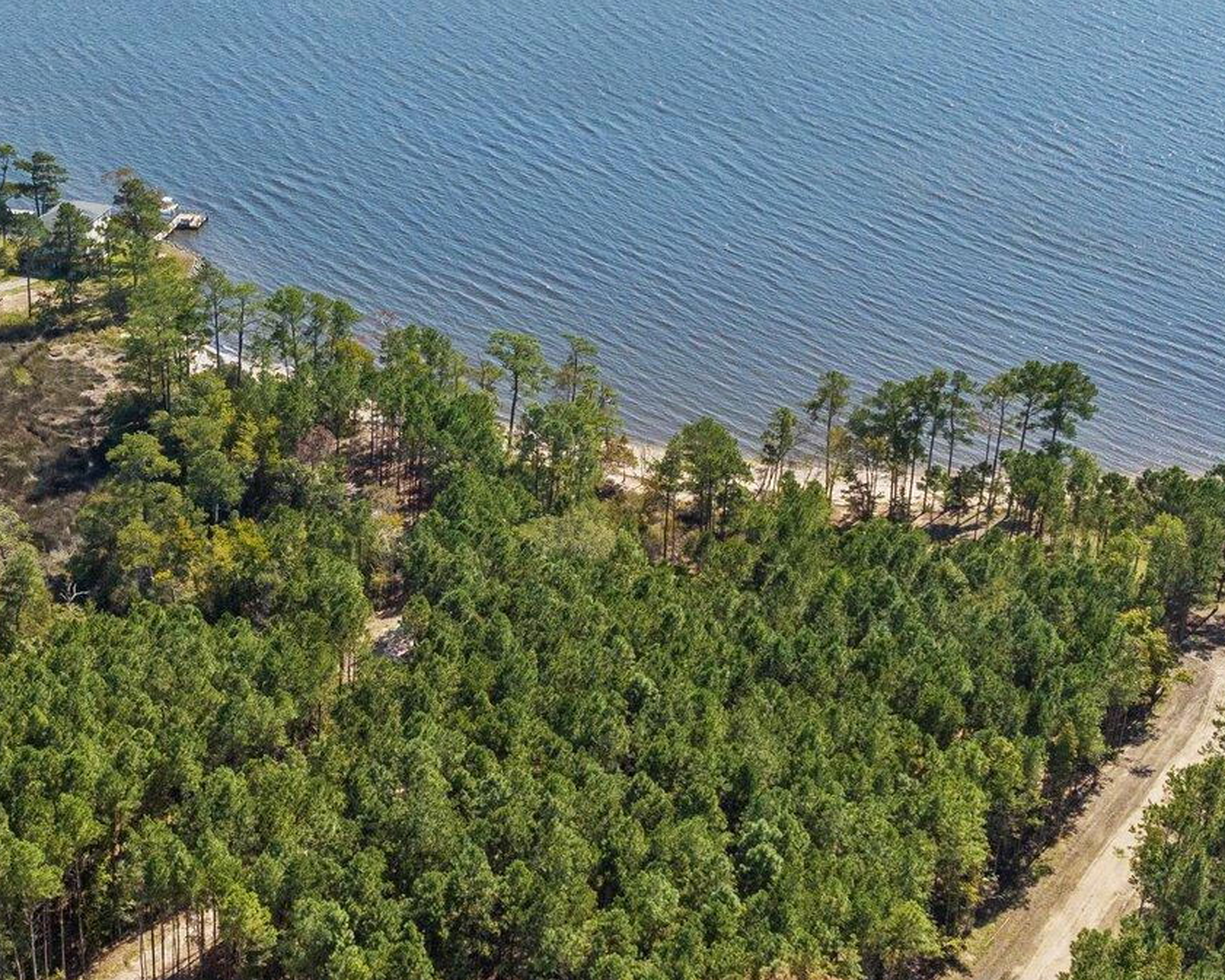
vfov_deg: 26.7
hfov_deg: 32.4
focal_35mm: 57
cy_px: 452
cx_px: 312
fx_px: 2067
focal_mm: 12.29
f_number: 5.6
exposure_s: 1/400
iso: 400
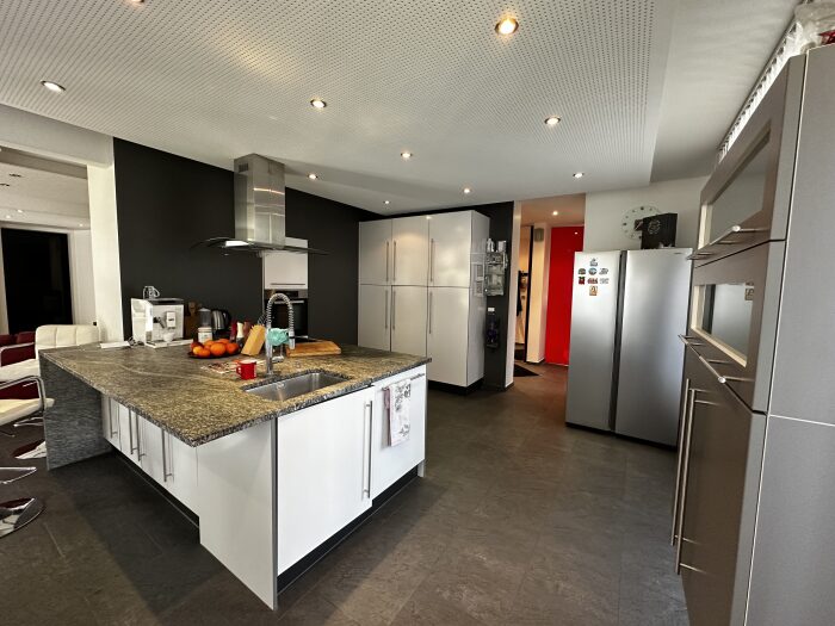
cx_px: 418
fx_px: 338
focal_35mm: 14
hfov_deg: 102.1
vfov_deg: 85.7
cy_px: 313
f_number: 2.2
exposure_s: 1/100
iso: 320
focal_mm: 2.22
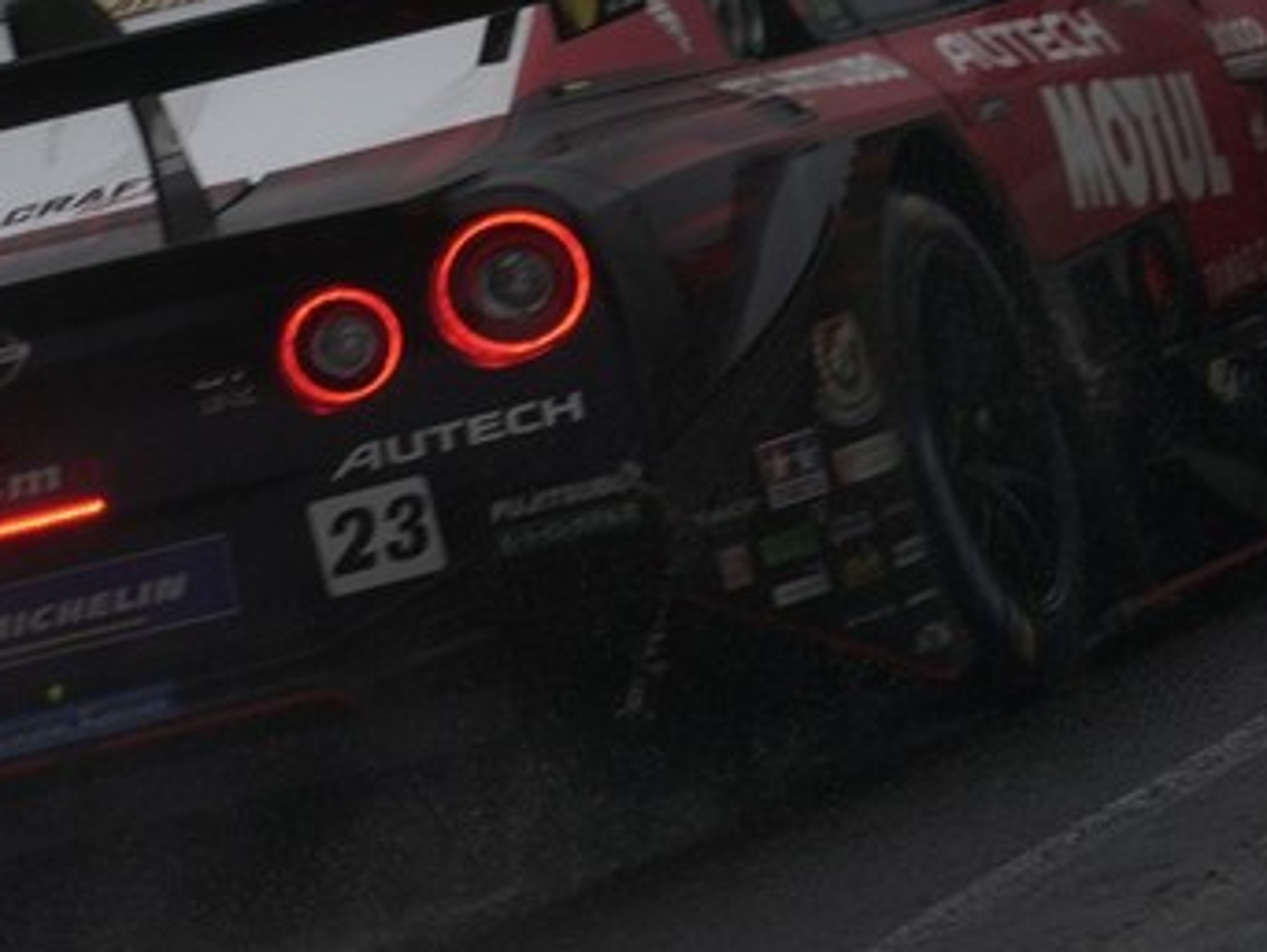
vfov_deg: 1.5
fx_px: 37470
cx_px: 463
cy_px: 393
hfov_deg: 1.9
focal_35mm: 1023
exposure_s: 1/400
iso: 800
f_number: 6.3
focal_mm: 506
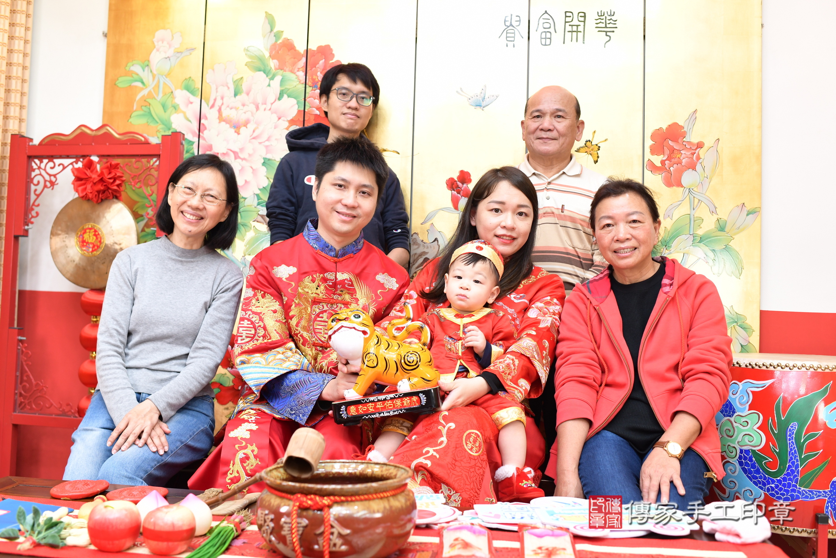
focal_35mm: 35
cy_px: 279
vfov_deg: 37.9
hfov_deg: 54.4
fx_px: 813
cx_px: 418
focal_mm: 35
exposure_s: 1/200
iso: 1000
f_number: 4.5
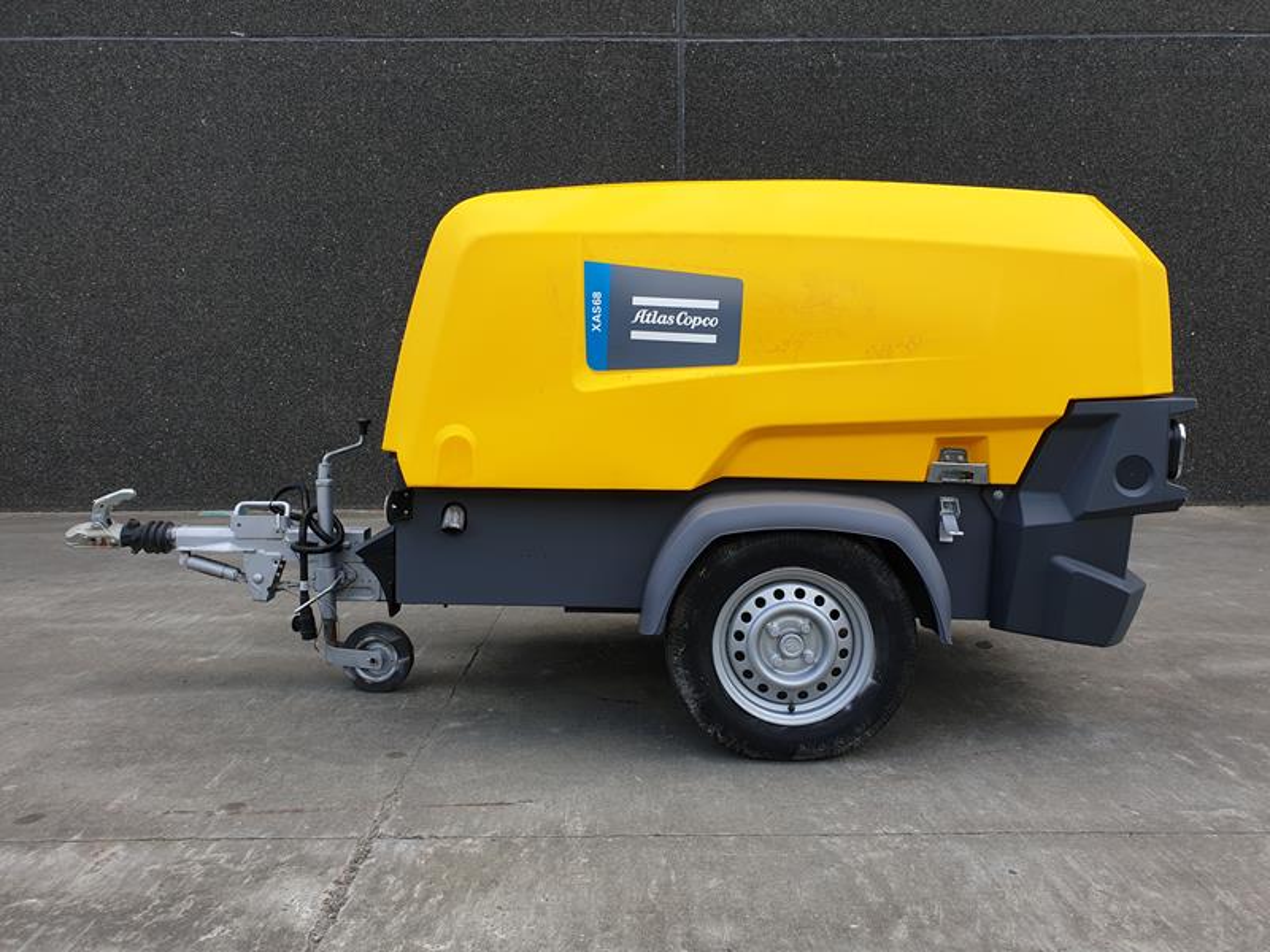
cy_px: 476
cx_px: 635
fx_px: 954
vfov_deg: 53.1
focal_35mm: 26
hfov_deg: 67.3
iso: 50
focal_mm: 4.3
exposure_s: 1/430
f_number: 2.4
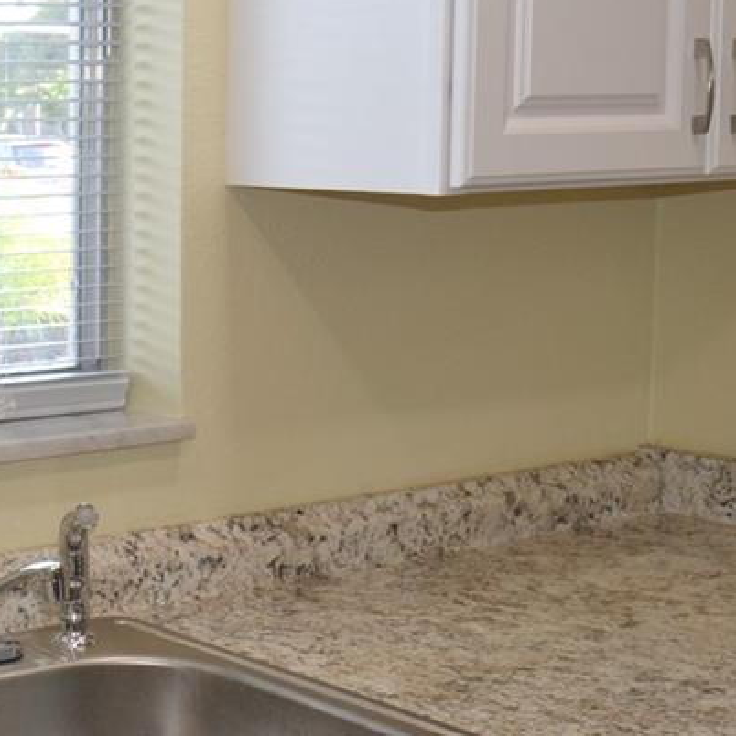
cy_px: 262
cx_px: -244
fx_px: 1708
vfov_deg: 24.2
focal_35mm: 71
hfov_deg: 21.7
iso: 400
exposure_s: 1/125
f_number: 4
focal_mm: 14
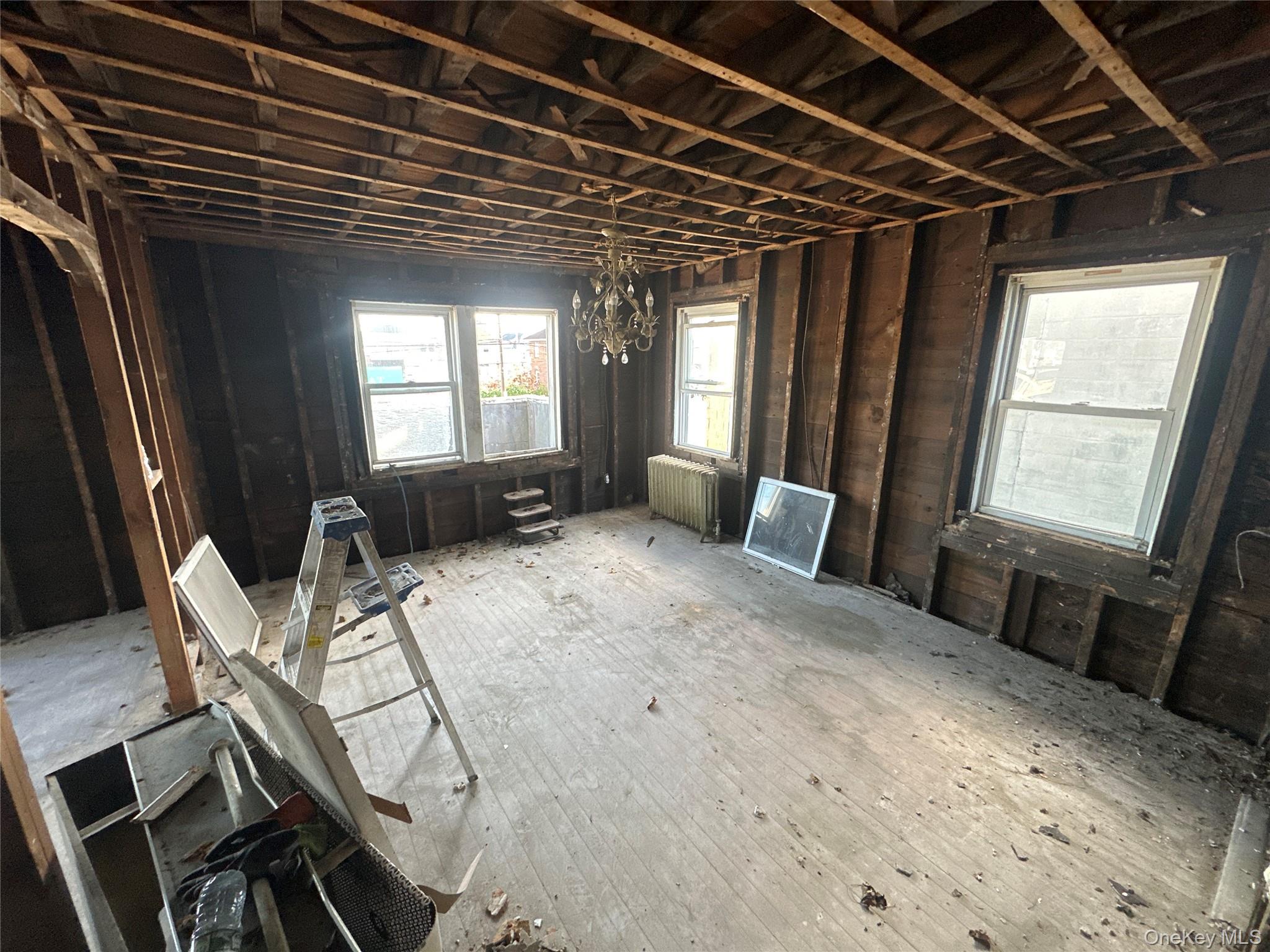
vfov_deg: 85.7
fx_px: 514
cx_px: 635
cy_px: 476
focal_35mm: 14
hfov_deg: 102.1
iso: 250
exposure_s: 1/99
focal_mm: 2.22
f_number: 2.2
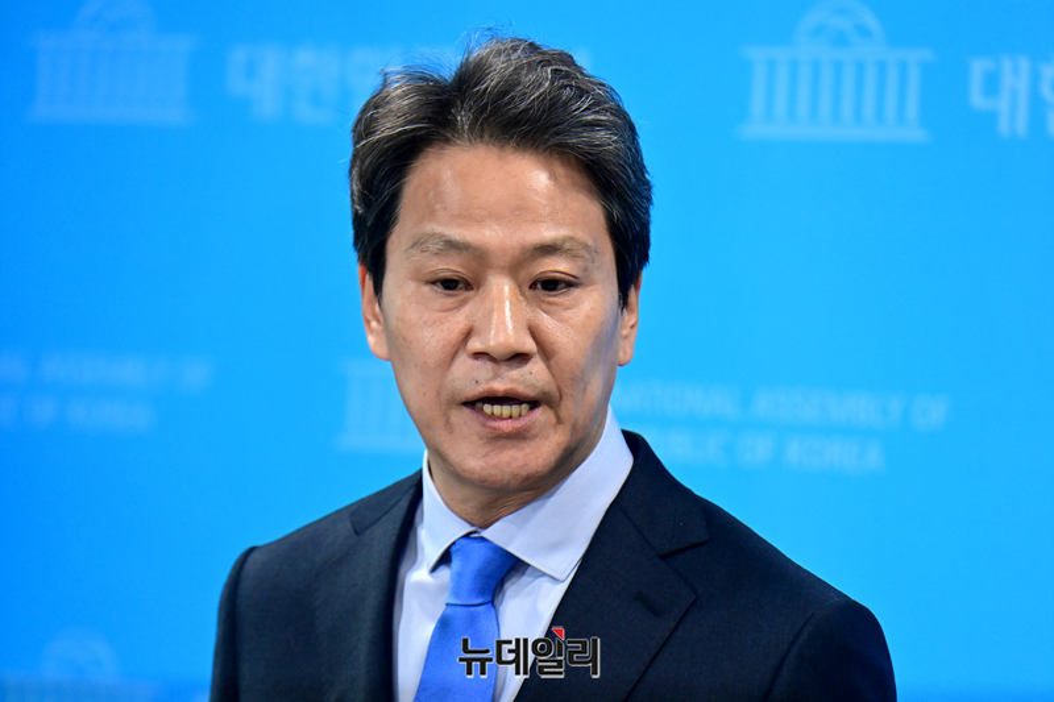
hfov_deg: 6.4
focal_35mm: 320
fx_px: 9366
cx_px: 527
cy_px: 351
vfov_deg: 4.3
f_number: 5.6
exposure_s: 1/250
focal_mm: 320
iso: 4000
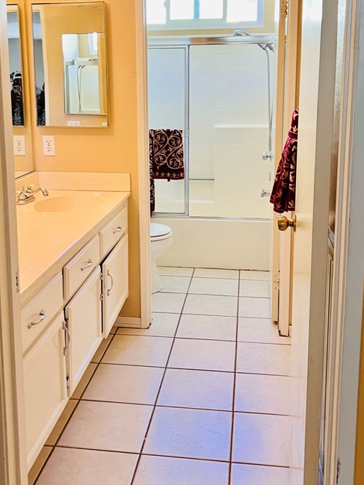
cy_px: 176
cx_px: 169
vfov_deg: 45.3
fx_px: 575
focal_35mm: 41
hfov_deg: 35.1
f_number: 1.5
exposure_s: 1/60
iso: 100
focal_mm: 5.7
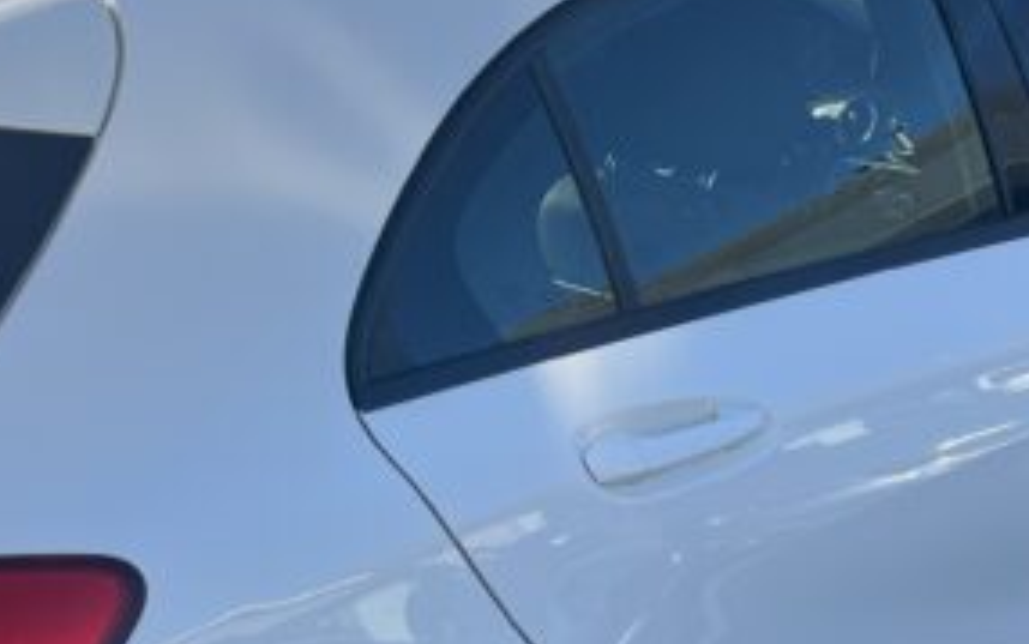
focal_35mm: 77
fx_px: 2160
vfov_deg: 16.7
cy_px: 583
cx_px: 374
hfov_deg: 26.7
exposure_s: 1/1724
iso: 50
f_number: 1.5
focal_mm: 5.7
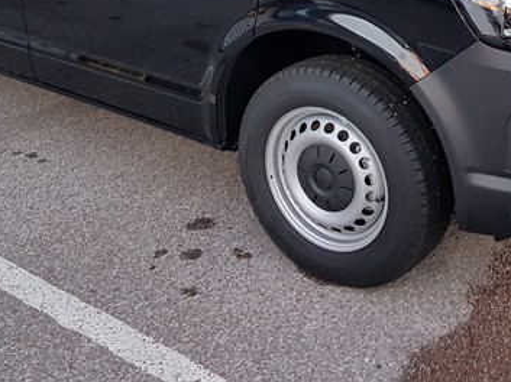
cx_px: 271
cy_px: -16
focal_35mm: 59
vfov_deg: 23.5
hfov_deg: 32.7
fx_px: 870
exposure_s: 1/40
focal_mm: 4.2
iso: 160
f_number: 1.7
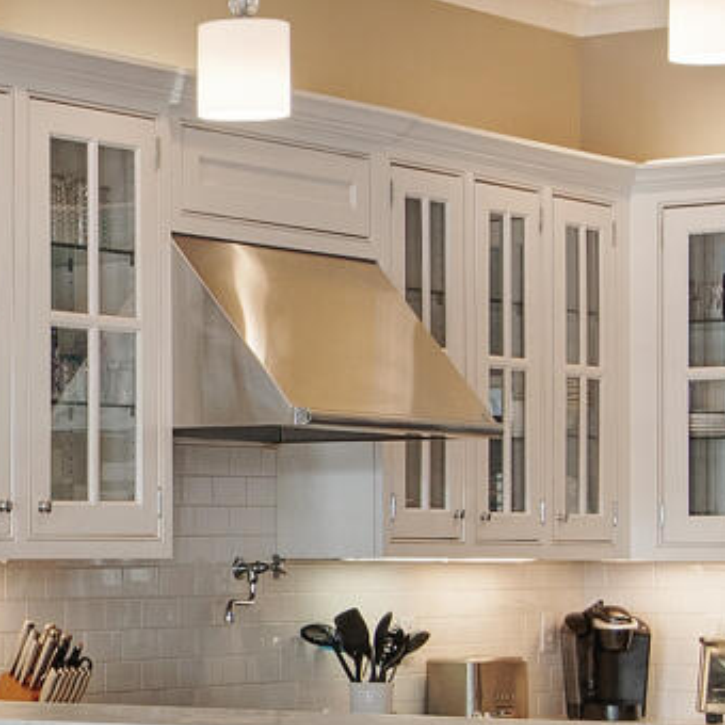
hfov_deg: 14.0
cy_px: 426
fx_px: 2843
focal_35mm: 120
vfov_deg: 14.5
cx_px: -192
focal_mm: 16
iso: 250
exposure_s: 1/40
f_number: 8
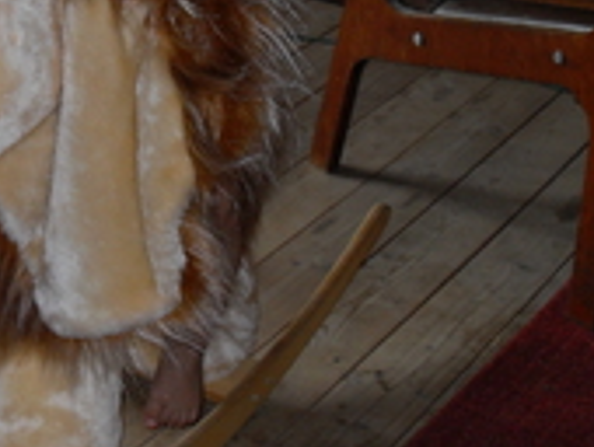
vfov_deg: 15.0
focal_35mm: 98
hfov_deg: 19.7
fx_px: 1684
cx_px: 70
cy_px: 84
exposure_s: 1/45
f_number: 2.8
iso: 100
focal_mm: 6.3
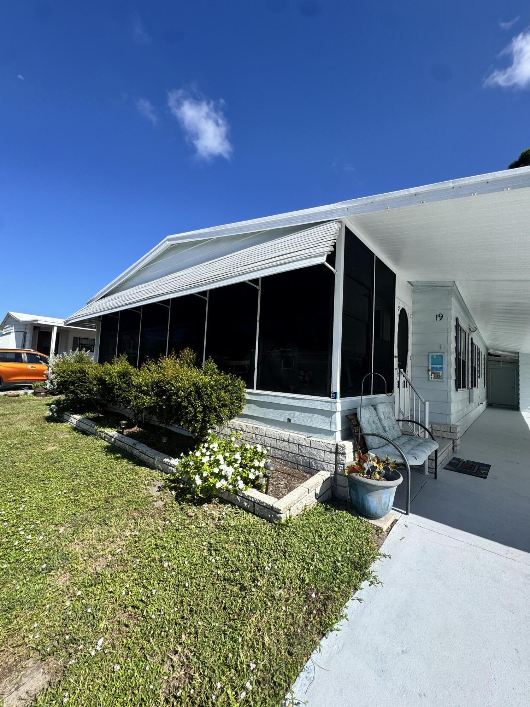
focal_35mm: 14
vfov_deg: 102.1
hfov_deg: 85.7
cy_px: 354
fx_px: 286
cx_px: 265
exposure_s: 1/1672
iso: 50
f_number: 2.2
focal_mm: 2.22
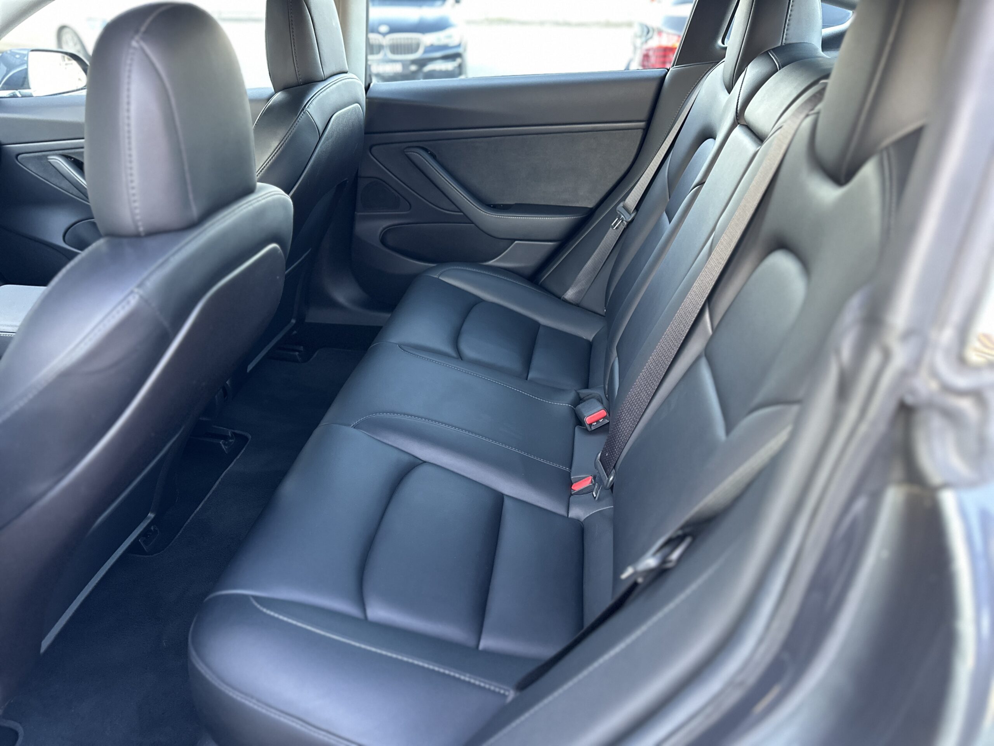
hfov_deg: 71.6
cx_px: 497
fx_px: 689
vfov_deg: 56.8
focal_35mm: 24
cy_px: 373
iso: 500
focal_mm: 6.86
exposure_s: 1/60
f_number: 1.78
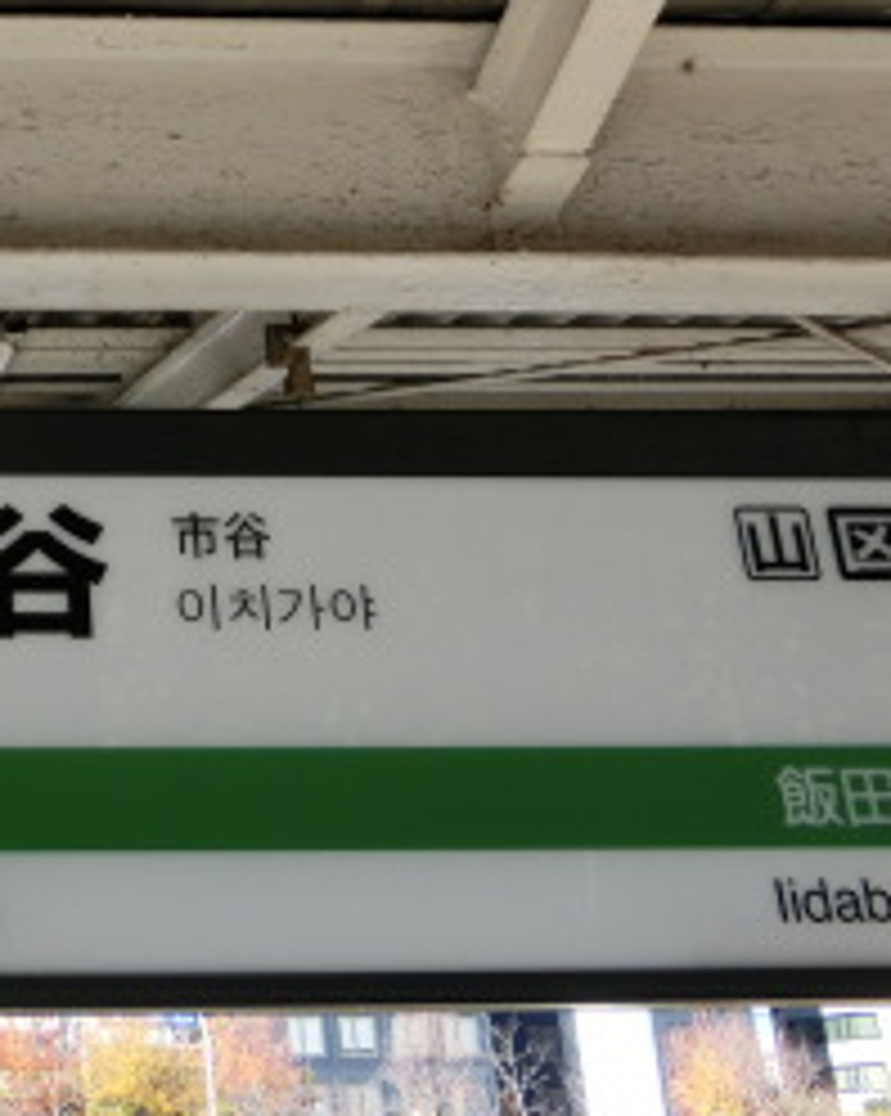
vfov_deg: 29.2
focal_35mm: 63
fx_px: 2079
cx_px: -180
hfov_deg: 22.3
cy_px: 194
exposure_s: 1/250
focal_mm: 4.5
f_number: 3.5
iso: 80
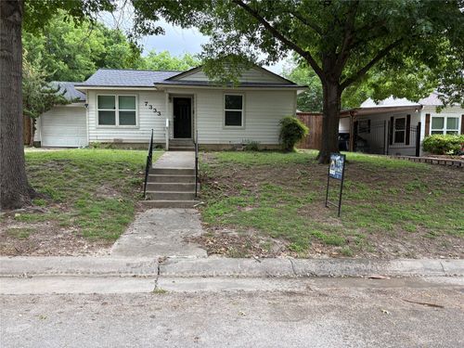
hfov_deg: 67.3
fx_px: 349
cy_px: 174
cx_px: 232
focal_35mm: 26
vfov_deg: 53.1
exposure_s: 1/485
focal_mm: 5.96
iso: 64
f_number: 1.6
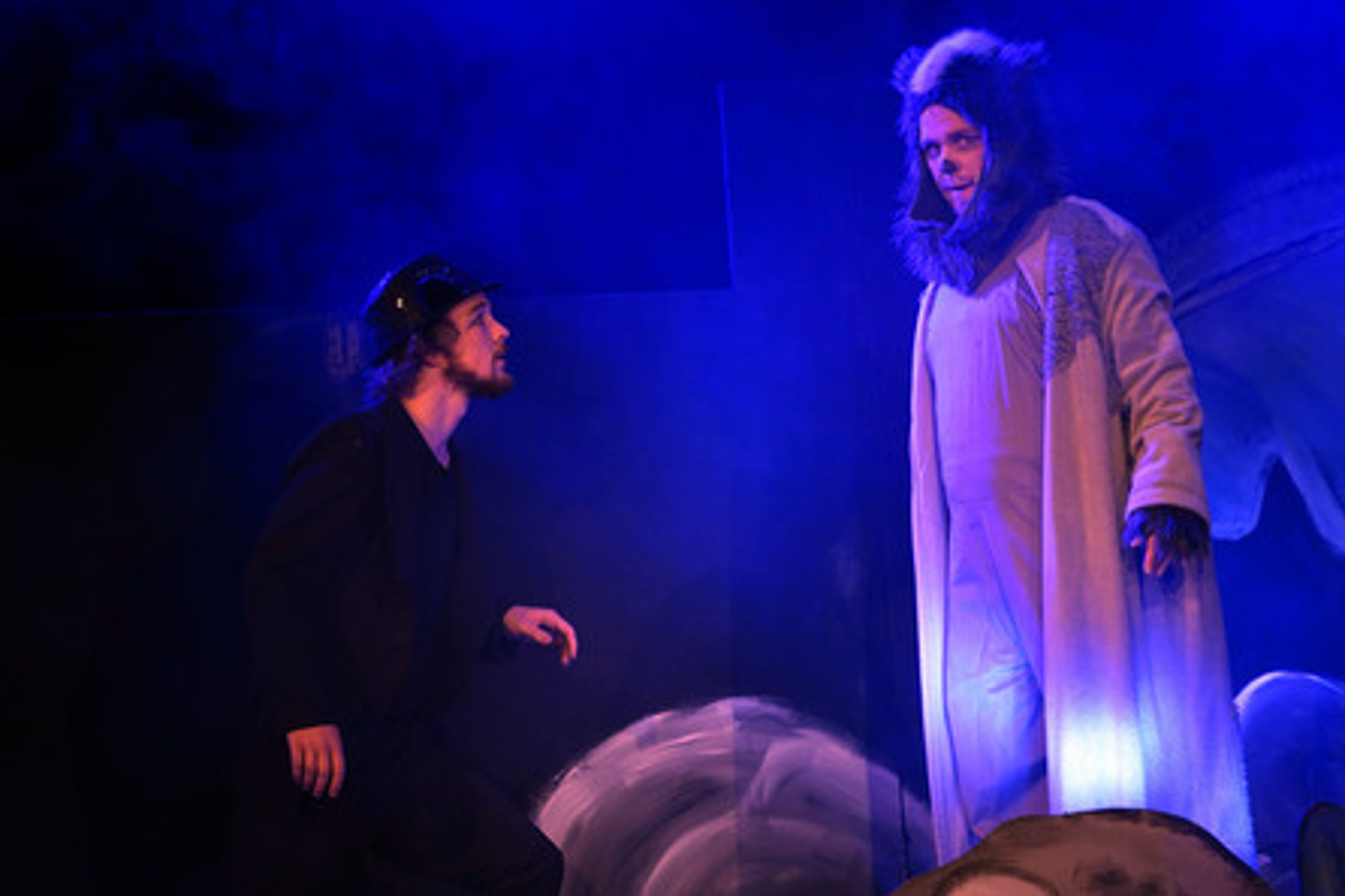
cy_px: 446
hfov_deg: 10.2
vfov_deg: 6.8
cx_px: 677
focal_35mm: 202
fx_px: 7544
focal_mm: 200
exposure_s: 1/200
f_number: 5.6
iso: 1600
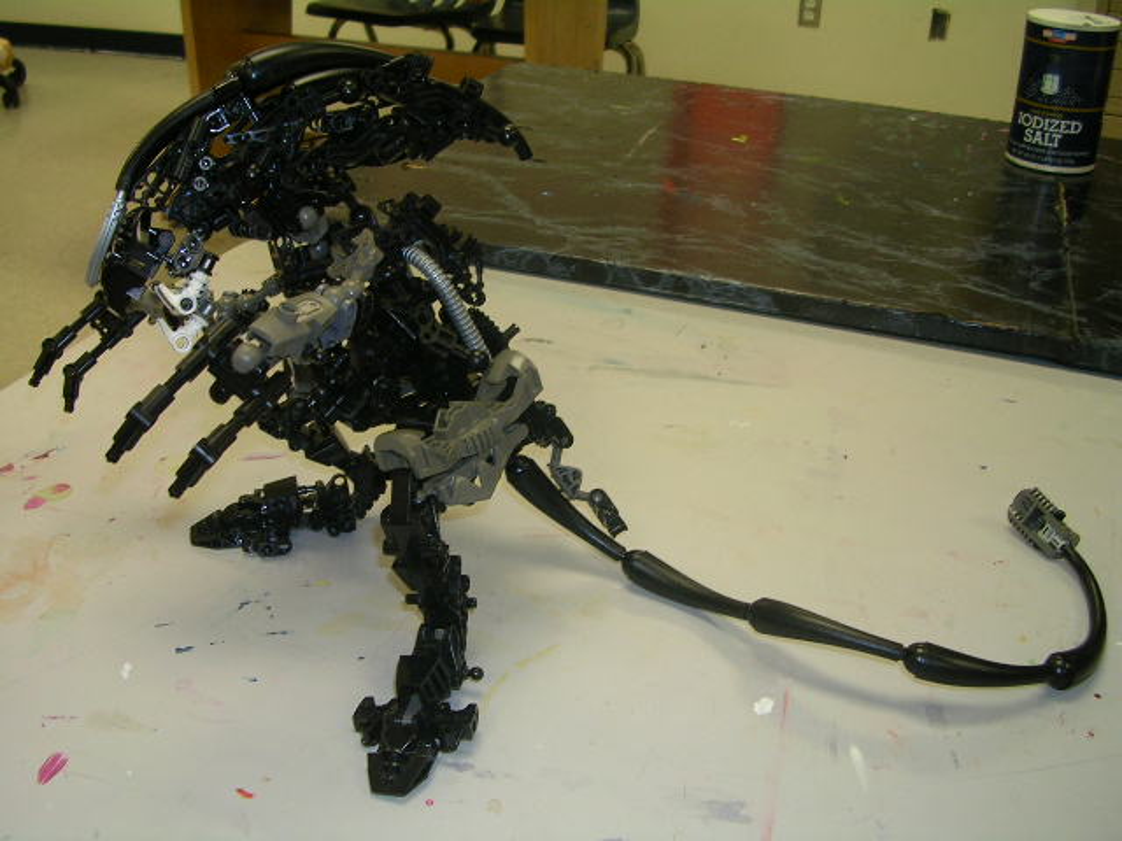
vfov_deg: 37.7
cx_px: 561
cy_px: 420
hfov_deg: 49.0
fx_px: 1232
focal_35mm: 38
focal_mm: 5.8
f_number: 2.8
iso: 50
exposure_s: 1/30
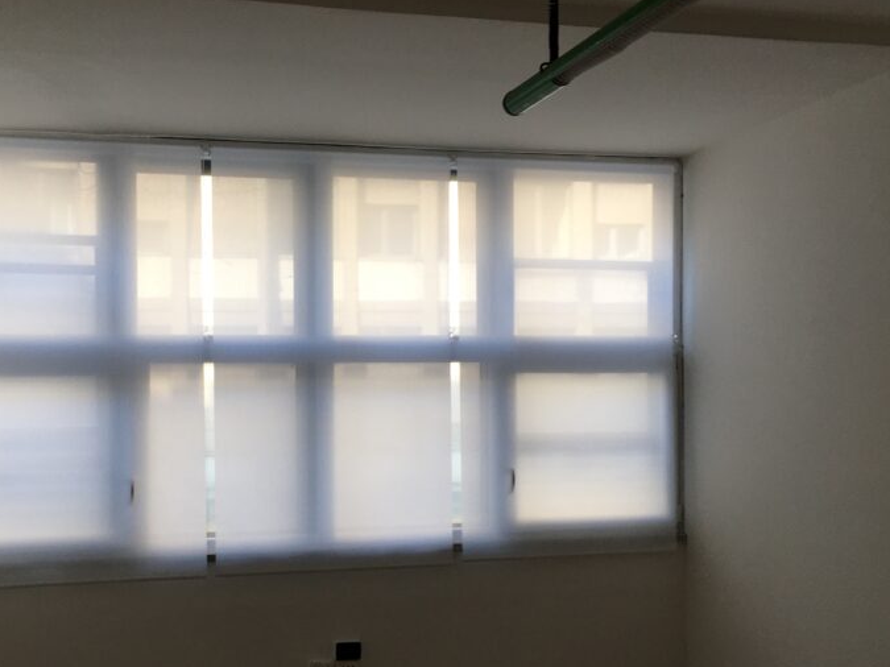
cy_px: 407
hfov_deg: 42.6
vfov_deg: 32.7
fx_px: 1131
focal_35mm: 44
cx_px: 331
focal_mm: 4.15
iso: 40
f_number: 2.2
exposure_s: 1/100
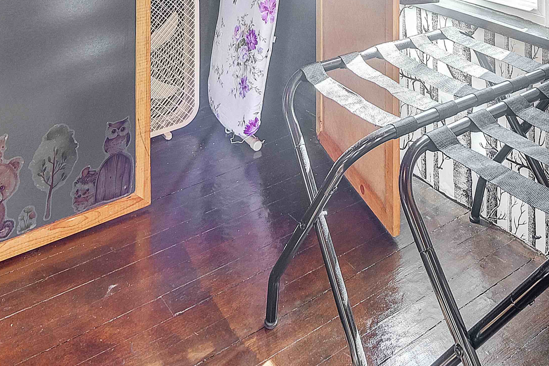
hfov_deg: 46.7
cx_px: 364
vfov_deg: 27.1
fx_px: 625
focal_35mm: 41
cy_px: -117
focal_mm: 15
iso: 400
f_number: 8
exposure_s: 5
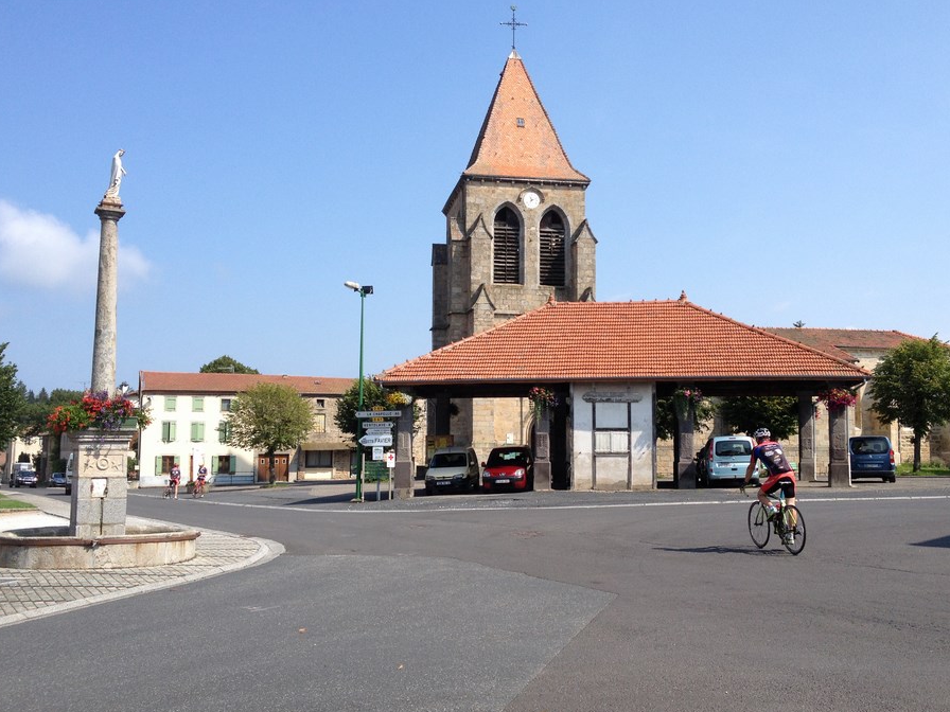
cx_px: 511
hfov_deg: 46.8
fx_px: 1098
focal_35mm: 40
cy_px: 370
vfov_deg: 36.0
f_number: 2.4
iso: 50
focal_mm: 4.28
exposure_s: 1/1381
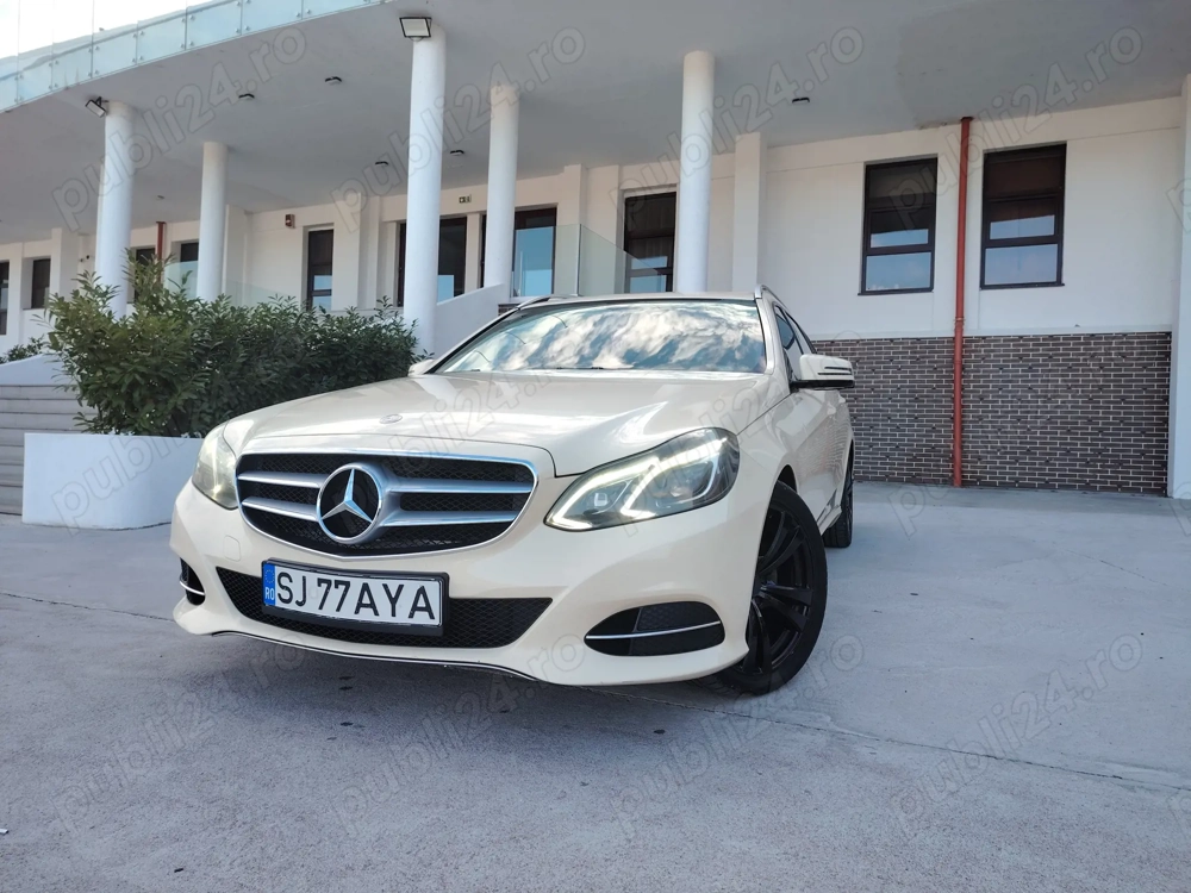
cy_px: 446
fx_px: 826
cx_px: 596
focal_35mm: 24
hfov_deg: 71.6
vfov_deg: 56.8
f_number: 1.75
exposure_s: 1/150
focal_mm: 5.25
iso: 100
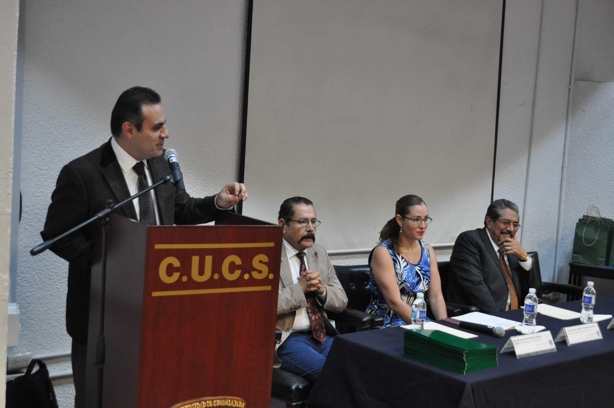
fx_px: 818
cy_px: 204
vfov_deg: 28.0
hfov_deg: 41.2
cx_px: 307
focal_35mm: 48
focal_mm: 32
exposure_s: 1/15
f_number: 4.8
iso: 1600
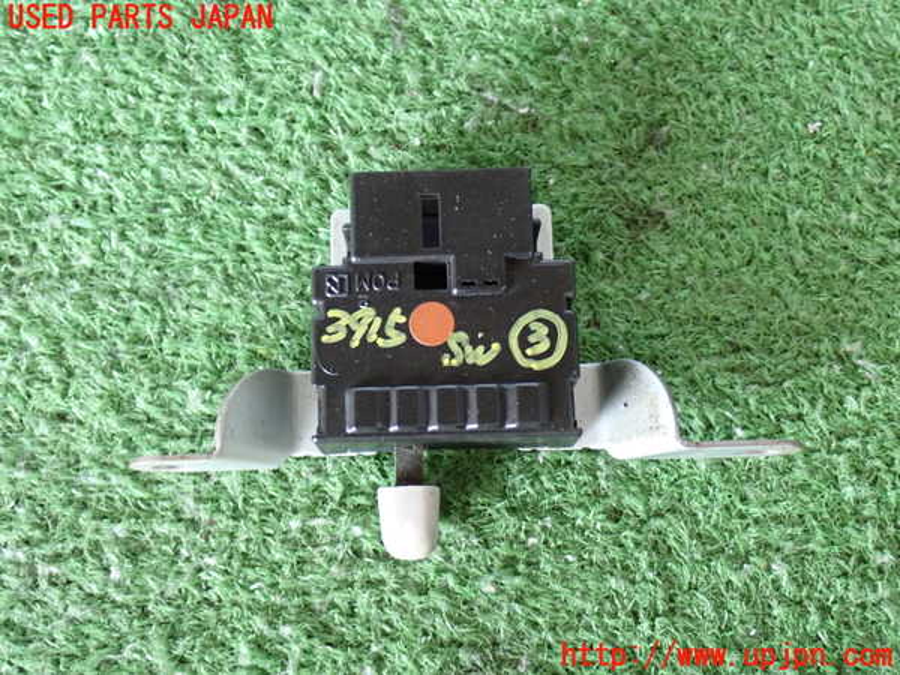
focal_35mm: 47
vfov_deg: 30.9
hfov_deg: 40.4
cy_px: 338
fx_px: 1222
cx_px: 450
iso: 500
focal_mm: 8.4
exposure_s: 1/50
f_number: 3.1
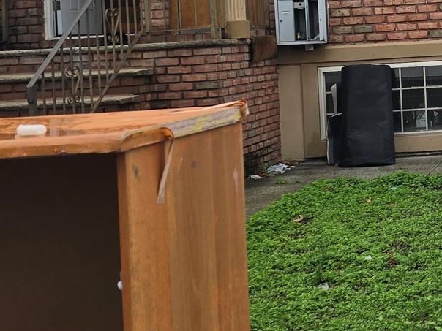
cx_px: 619
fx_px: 996
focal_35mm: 78
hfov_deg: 21.8
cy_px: 12
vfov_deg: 18.5
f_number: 1.7
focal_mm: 6.3
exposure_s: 1/50
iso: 16
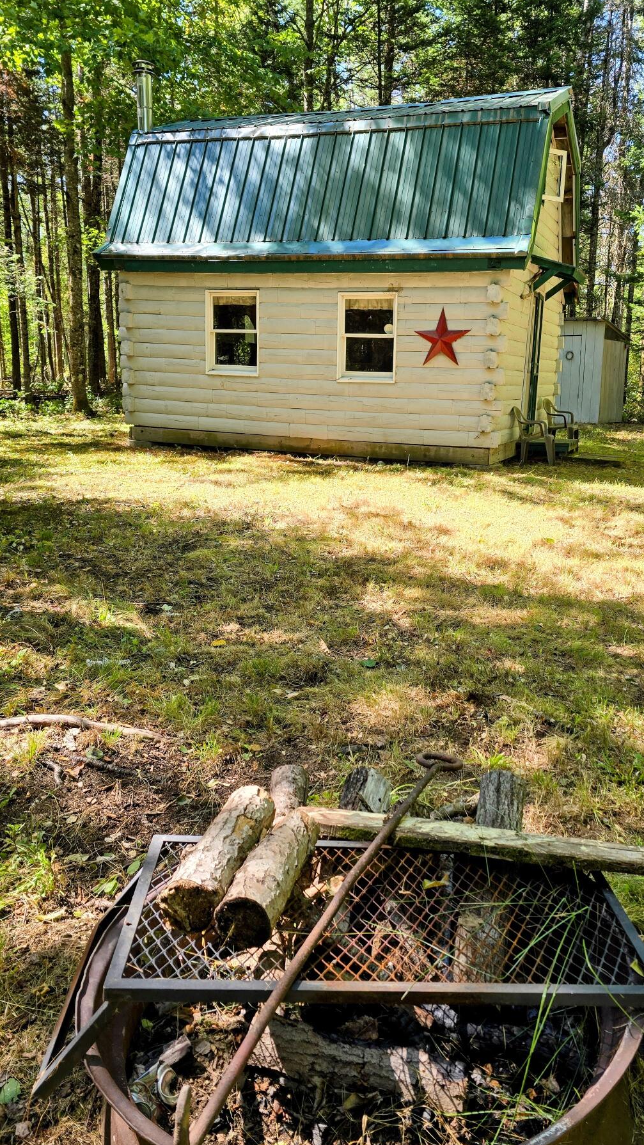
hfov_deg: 41.4
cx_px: 377
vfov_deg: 67.9
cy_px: 551
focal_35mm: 28
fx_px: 850
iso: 20
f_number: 1.7
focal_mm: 6.3
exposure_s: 1/180
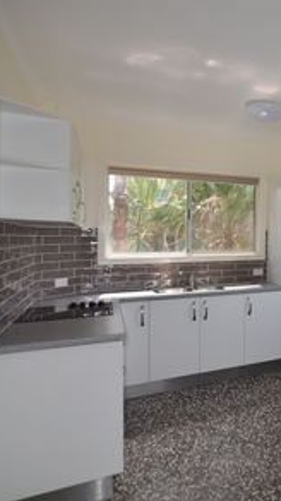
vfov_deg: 68.2
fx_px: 369
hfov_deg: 31.9
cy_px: 234
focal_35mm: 28
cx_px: 365
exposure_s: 1/200
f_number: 5
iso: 100
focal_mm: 11
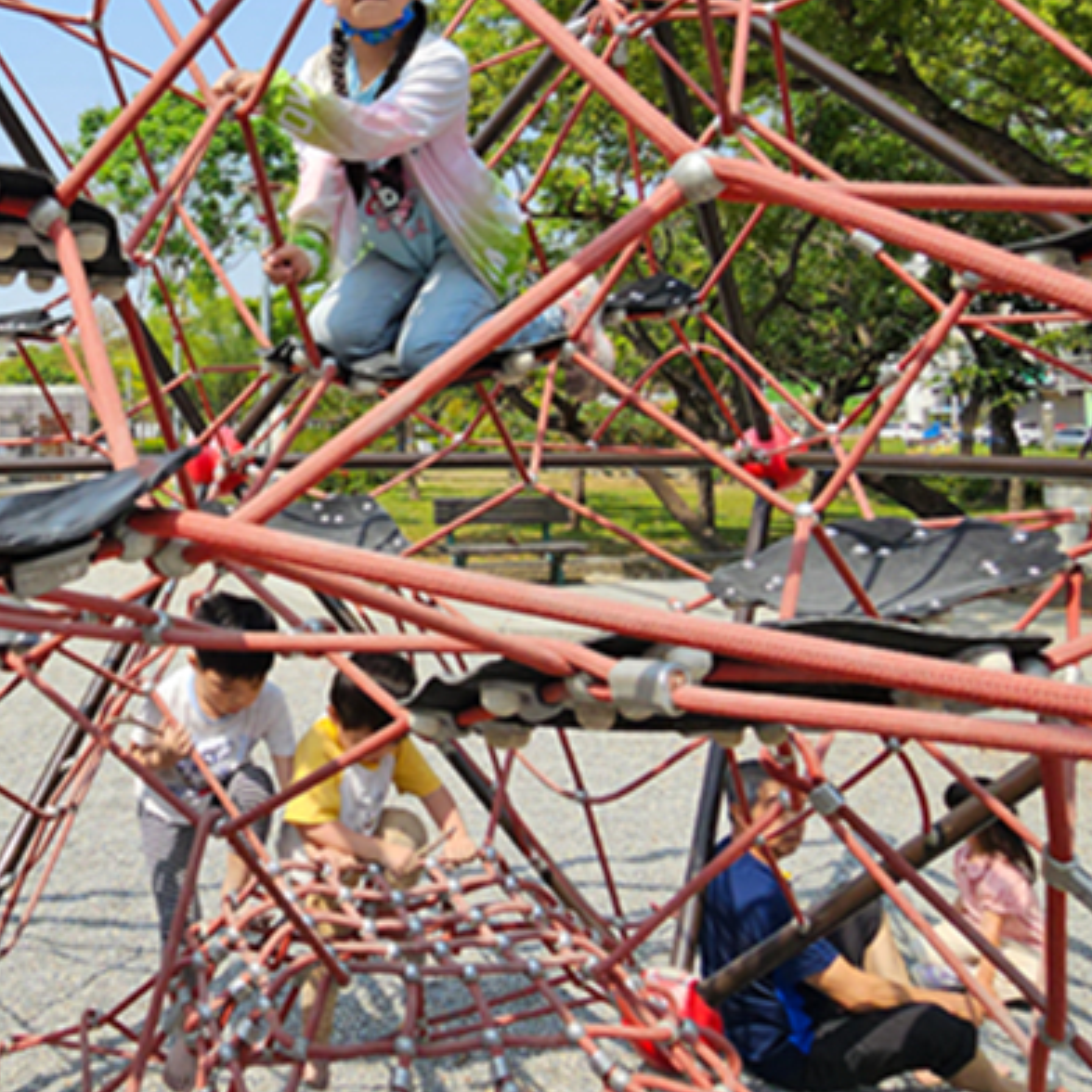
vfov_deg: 52.9
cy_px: 357
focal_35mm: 30
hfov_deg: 49.1
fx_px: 1071
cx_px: 142
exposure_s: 1/1690
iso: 50
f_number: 2.2
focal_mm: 2.2
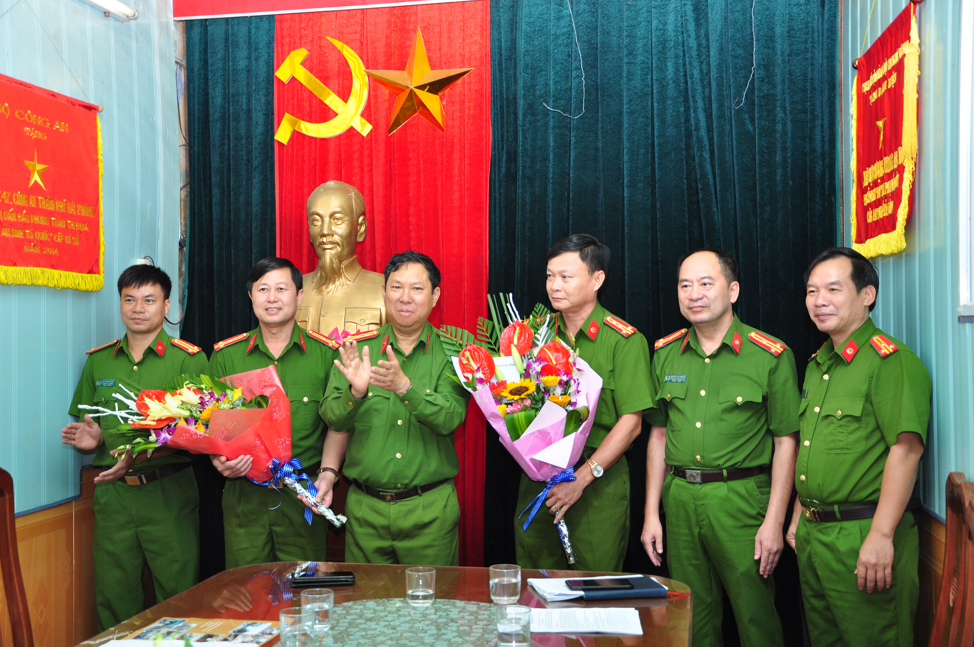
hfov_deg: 43.7
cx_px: 487
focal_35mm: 45
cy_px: 324
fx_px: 1216
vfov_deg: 29.8
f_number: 4.2
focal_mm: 30
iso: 400
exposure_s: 1/200
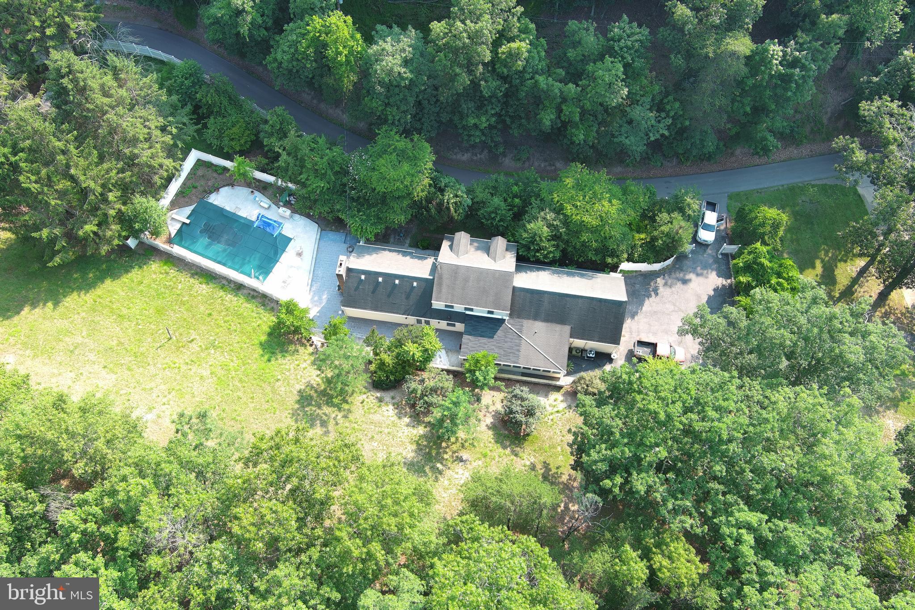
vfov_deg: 45.0
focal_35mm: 29
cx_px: 458
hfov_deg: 63.7
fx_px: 737
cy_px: 305
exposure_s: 1/174
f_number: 2.8
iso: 100
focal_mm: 10.57
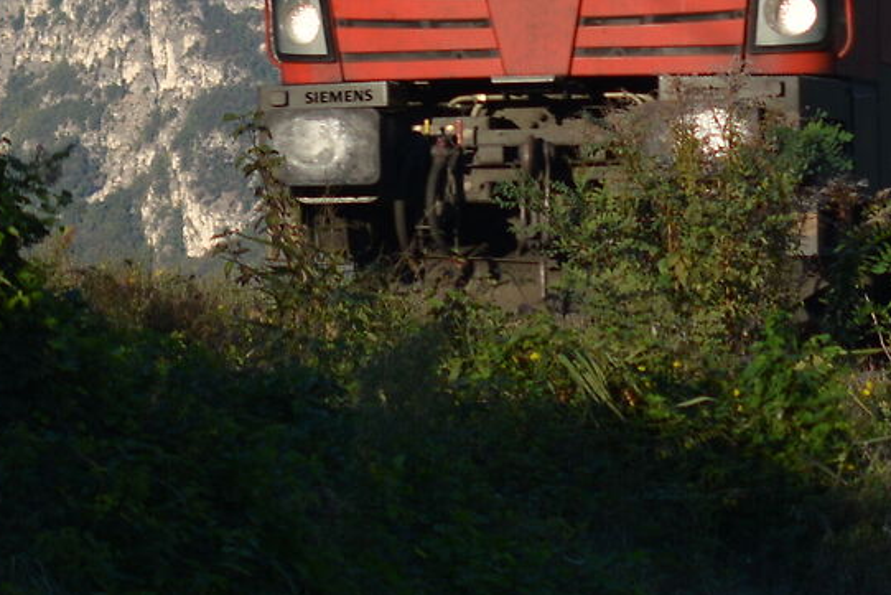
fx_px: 11536
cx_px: 1346
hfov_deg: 4.4
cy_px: -358
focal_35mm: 466
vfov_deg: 2.9
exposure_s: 1/640
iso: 200
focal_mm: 70
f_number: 6.3
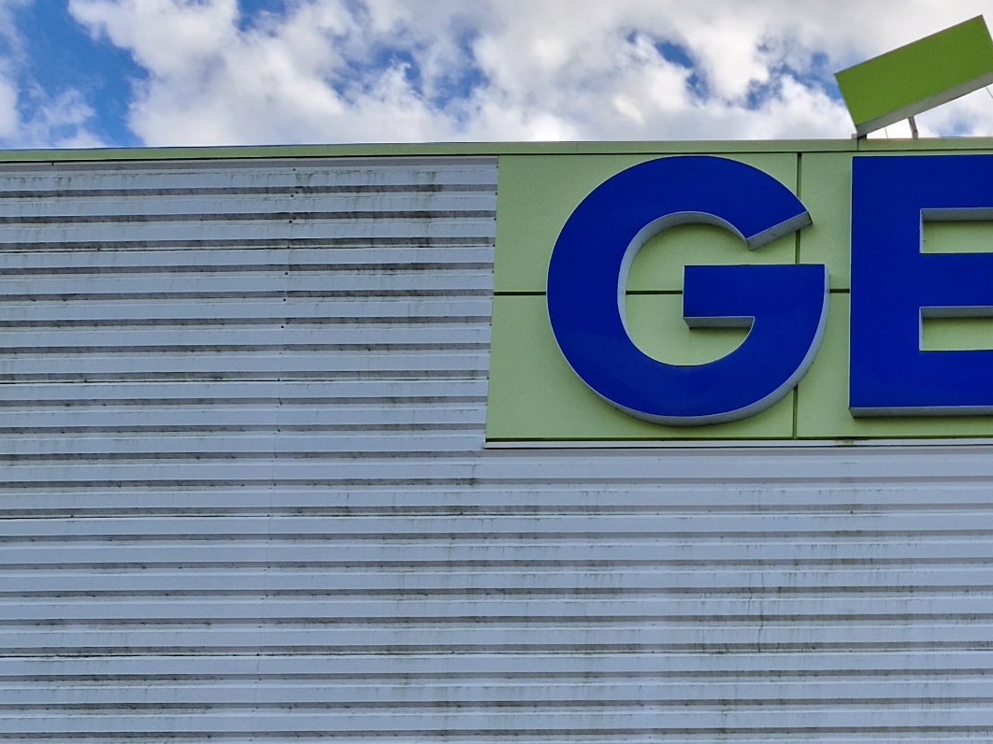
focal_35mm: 52
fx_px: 1491
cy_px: 811
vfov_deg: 26.0
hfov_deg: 32.0
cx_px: 1120
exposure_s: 1/1000
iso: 50
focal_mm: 5.4
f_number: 1.8
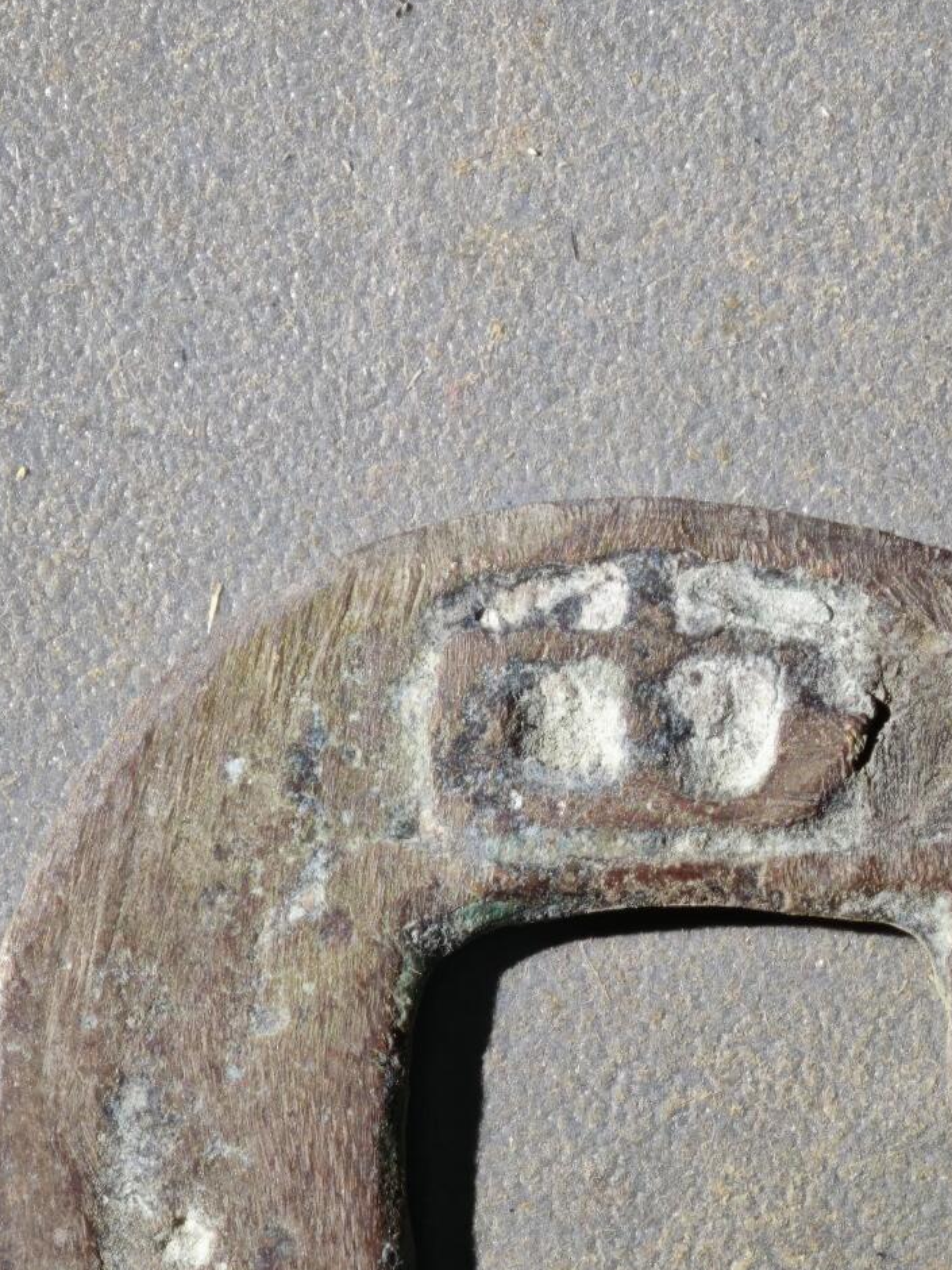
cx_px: 728
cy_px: 1157
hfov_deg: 6.6
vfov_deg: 8.7
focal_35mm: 226
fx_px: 8287
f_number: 2
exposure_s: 1/108
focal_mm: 9
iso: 250
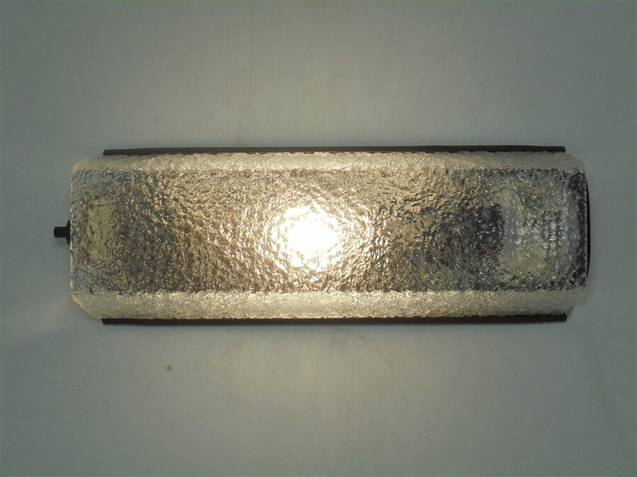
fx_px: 1031
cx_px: 318
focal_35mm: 56
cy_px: 238
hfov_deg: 34.3
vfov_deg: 26.1
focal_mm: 10.1
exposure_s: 1/125
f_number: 5.2
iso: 100
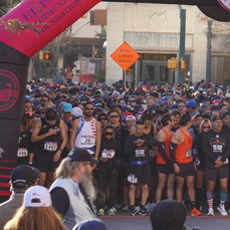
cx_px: 236
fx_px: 2090
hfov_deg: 6.3
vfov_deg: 6.3
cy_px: 100
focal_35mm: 278
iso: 100
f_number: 6.3
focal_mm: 100
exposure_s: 1/160
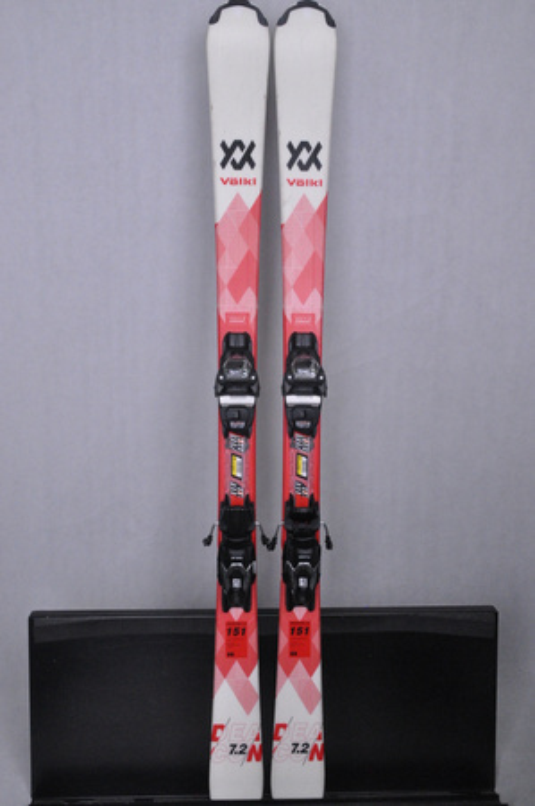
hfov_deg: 36.8
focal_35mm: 36
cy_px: 403
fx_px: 804
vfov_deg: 53.2
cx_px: 268
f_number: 9.5
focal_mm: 24
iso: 3200
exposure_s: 1/125
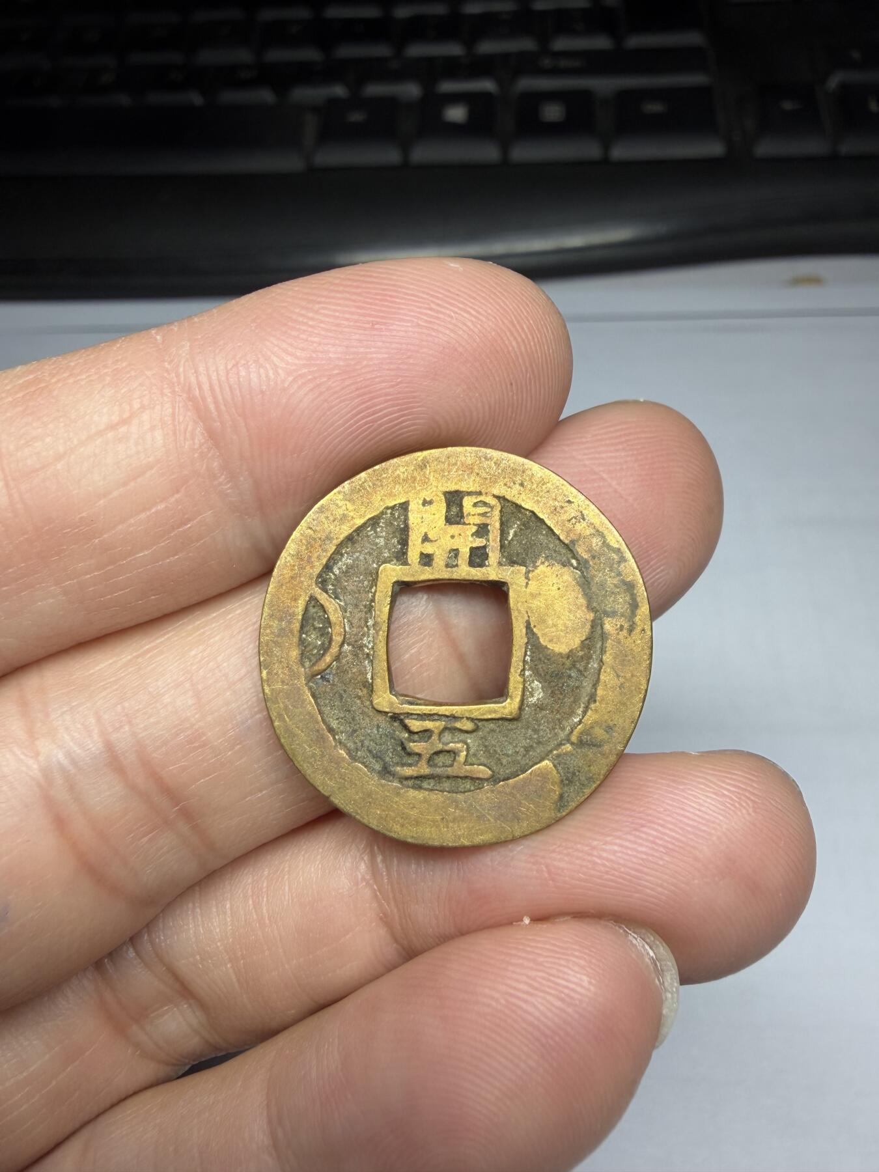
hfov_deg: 53.1
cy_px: 586
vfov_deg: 67.3
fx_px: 880
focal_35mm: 26
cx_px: 440
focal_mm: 2.22
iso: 50
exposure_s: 1/121
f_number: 2.2
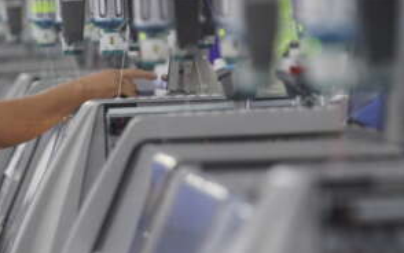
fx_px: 4086
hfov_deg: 5.7
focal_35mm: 371
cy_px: 96
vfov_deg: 3.5
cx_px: 118
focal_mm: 178
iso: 1600
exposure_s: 1/200
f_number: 3.5
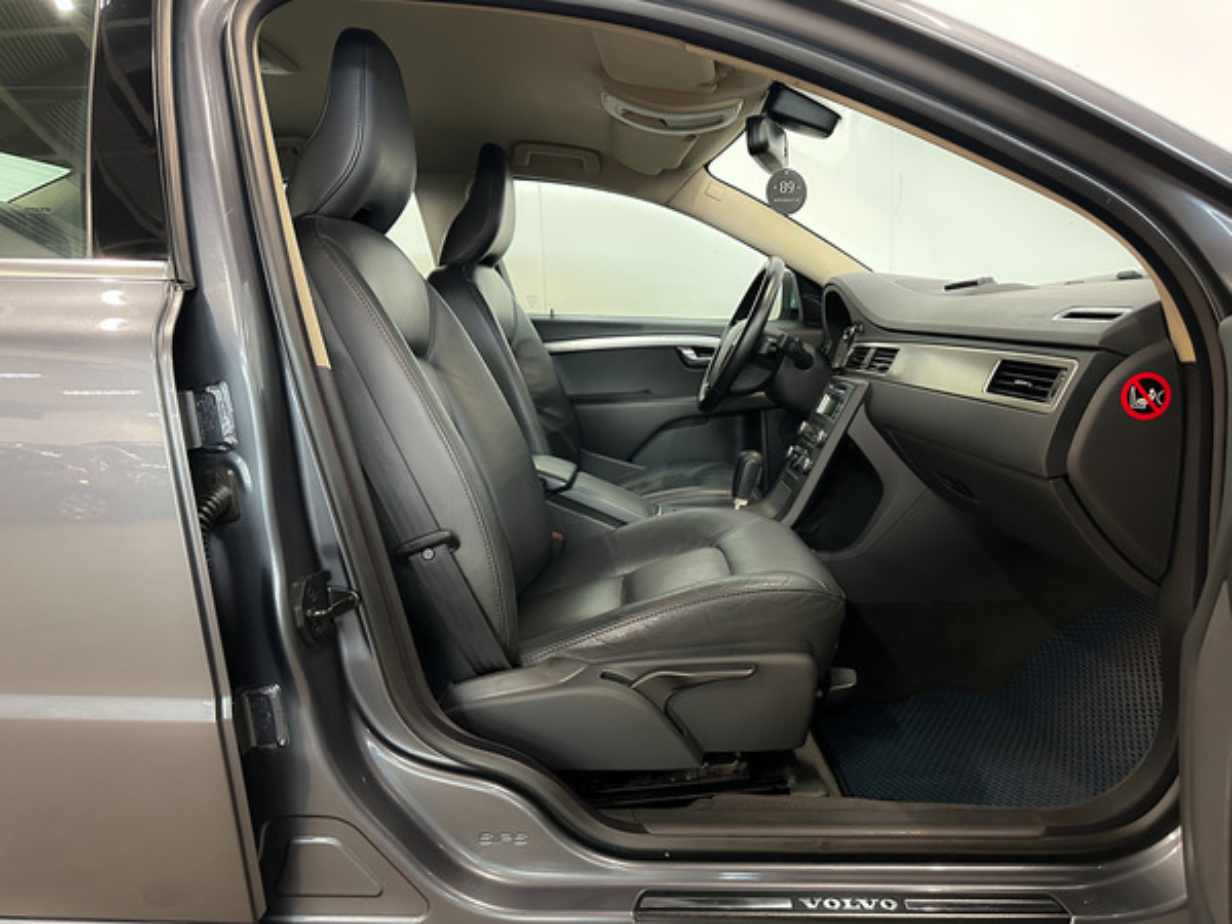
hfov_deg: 71.6
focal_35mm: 24
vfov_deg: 56.8
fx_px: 854
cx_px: 616
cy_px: 462
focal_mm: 6.86
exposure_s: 1/50
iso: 800
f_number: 1.8
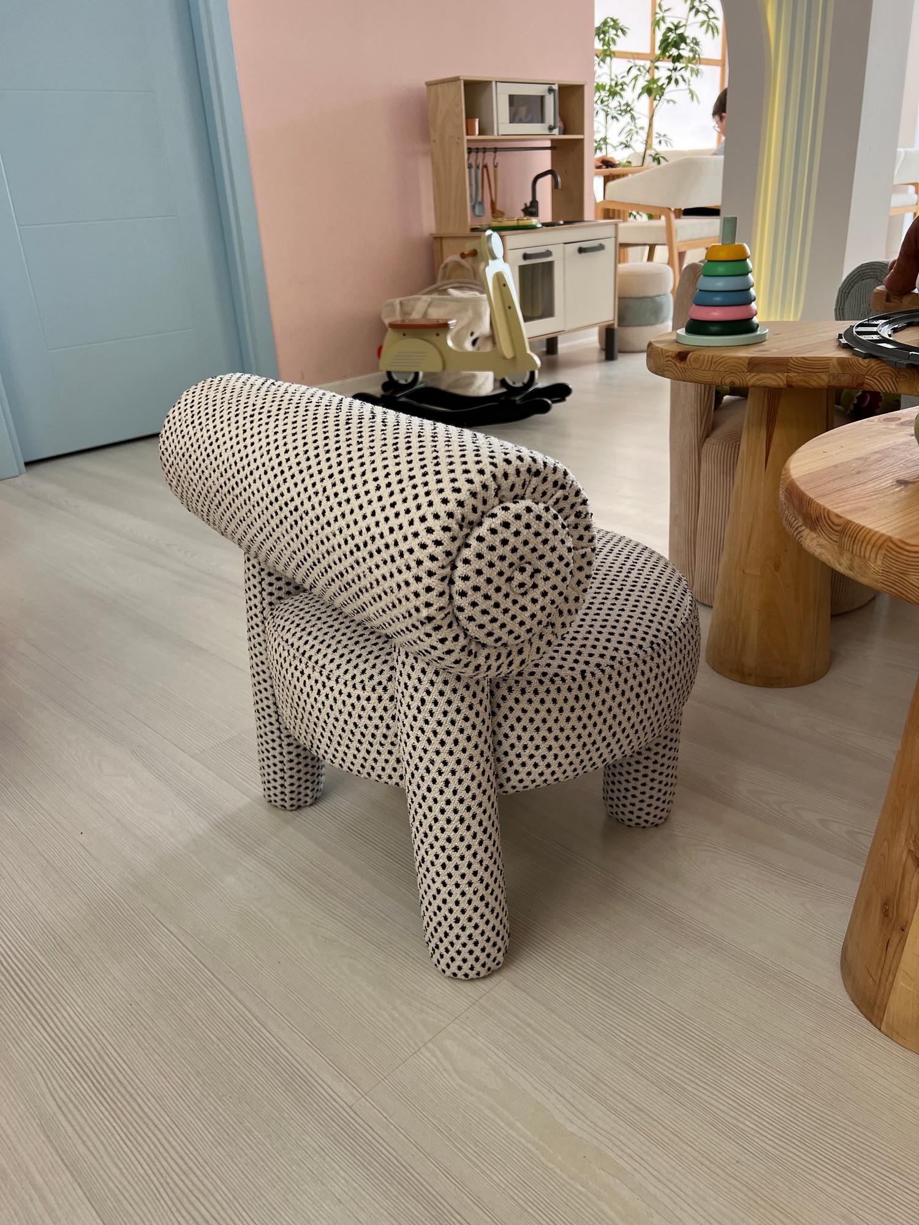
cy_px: 612
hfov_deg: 53.1
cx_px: 460
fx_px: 920
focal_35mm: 26
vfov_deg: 67.3
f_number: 1.5
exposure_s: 1/157
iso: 64
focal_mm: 5.7
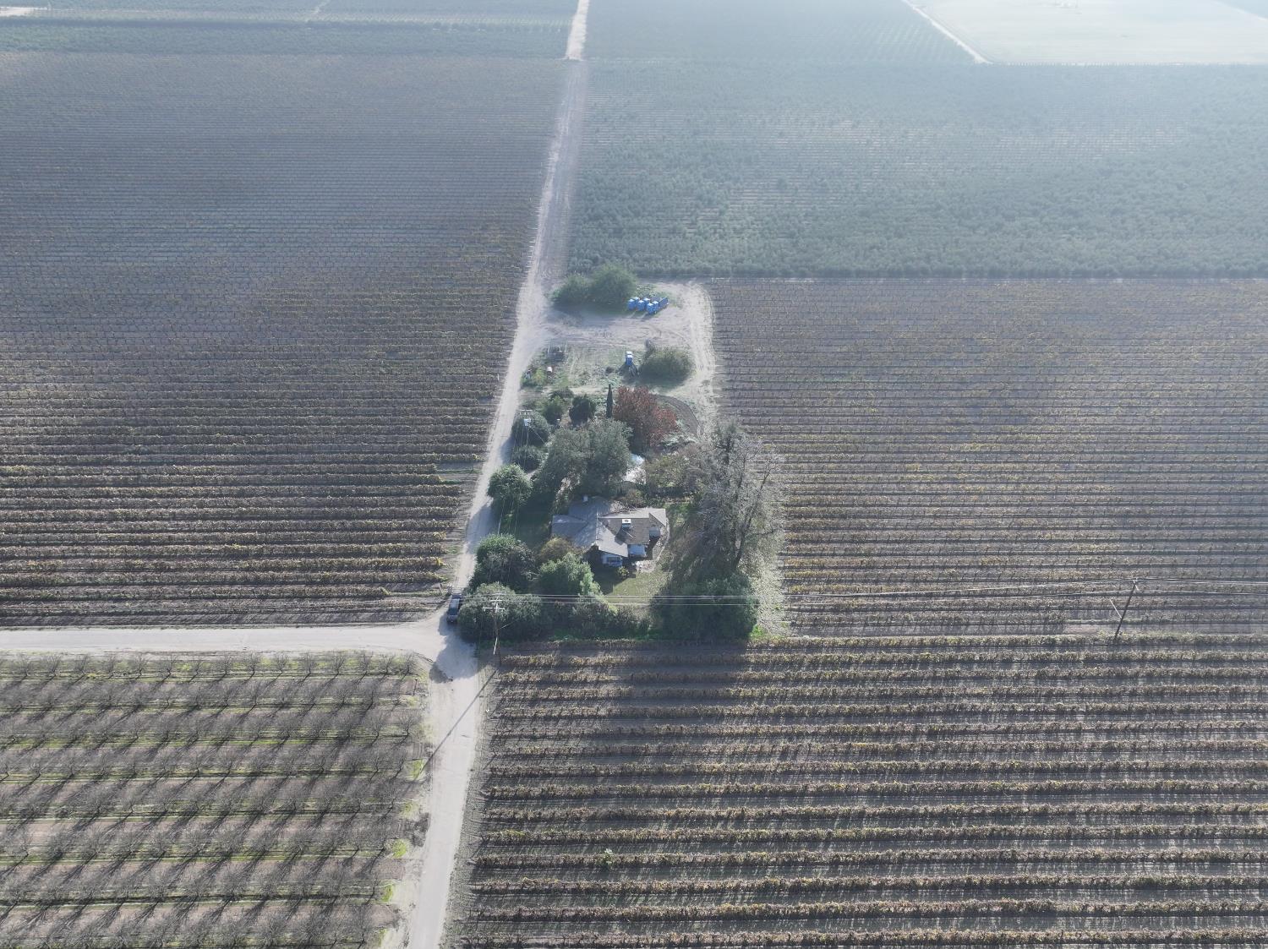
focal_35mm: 24
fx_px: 879
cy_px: 474
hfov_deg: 71.6
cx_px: 634
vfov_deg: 56.8
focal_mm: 12.29
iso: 170
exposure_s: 1/1250
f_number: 2.8
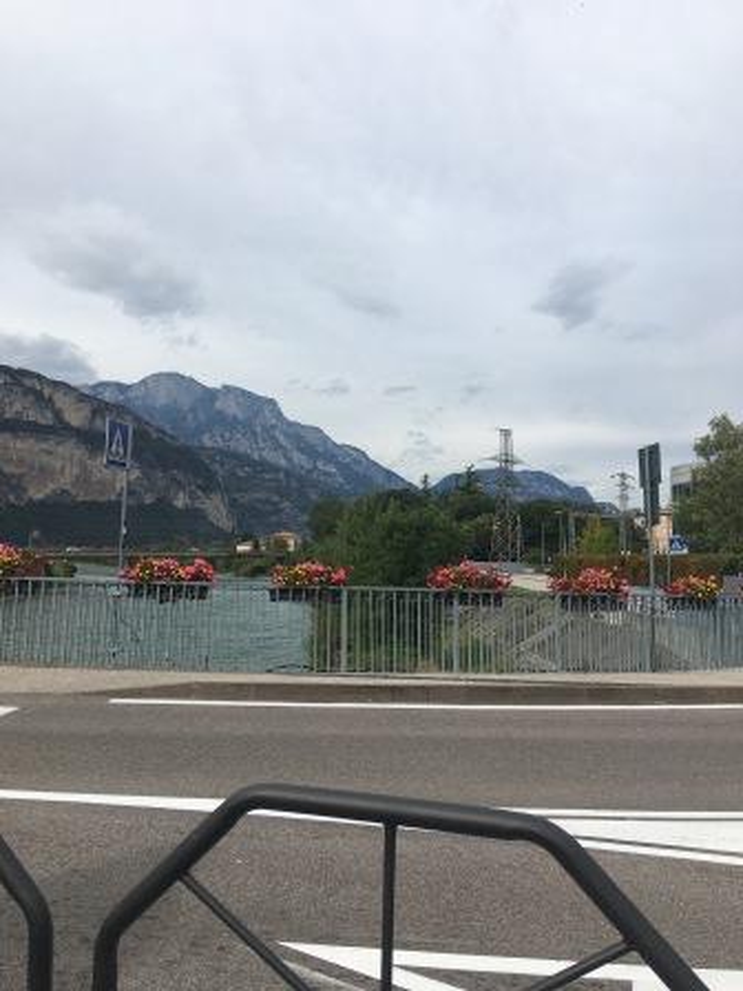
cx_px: 372
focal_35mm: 29
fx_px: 830
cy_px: 496
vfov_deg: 61.7
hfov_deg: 48.2
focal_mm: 4.15
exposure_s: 1/1709
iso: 25
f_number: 2.2
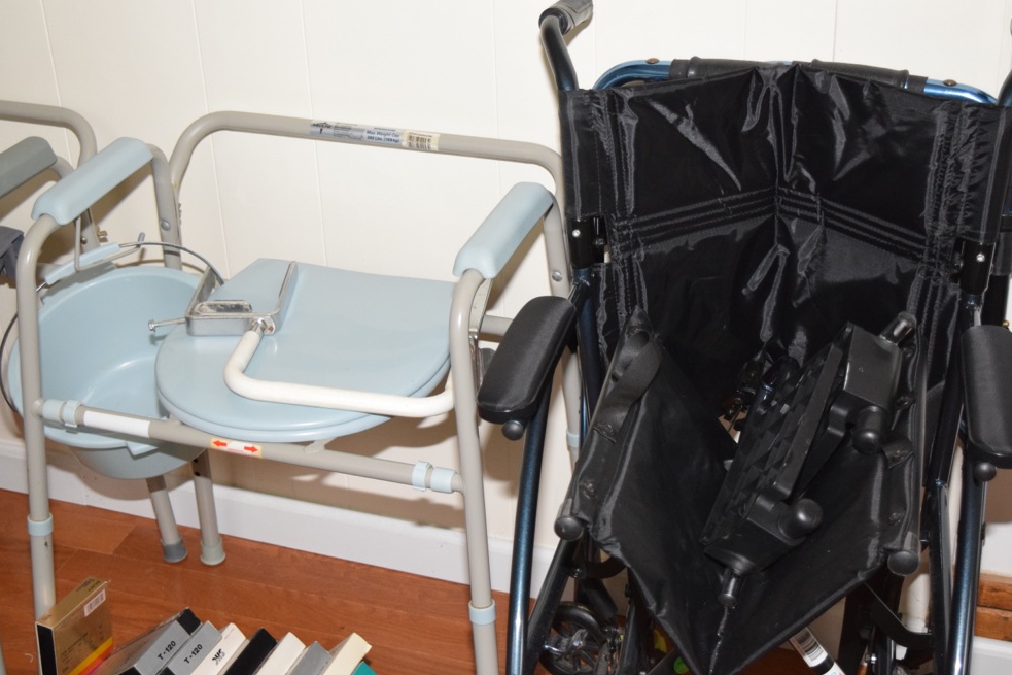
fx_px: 1630
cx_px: 512
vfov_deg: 23.4
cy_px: 338
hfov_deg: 34.5
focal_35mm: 58
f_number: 4.8
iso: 2500
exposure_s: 1/60
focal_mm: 38
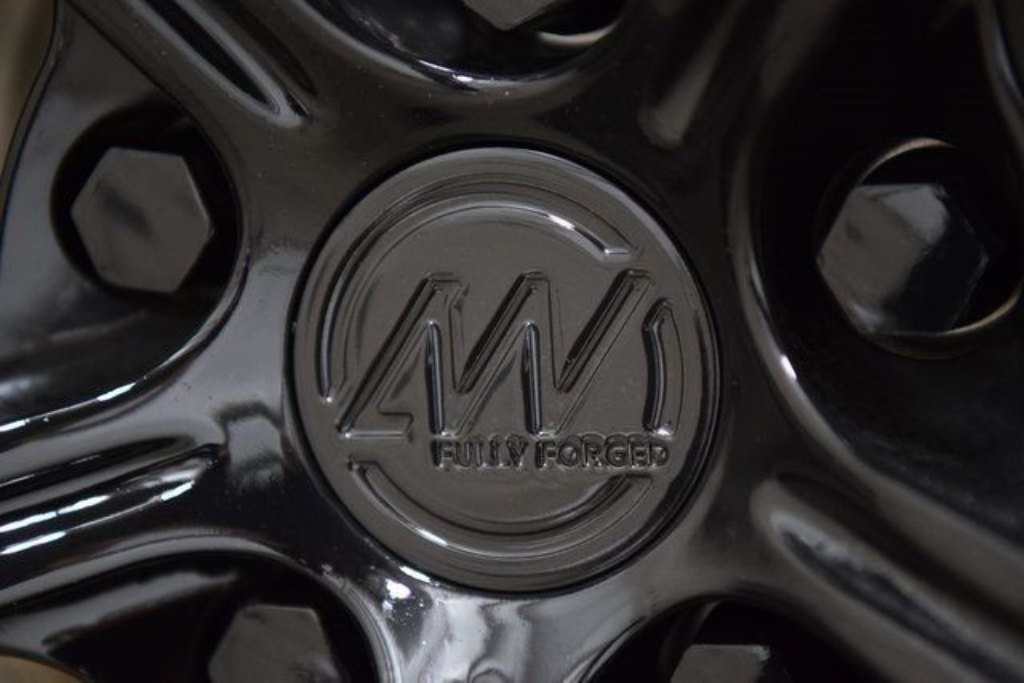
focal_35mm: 105
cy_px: 342
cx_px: 512
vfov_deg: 13.0
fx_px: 2987
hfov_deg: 19.5
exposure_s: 1/25
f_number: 2.8
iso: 1600
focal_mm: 70
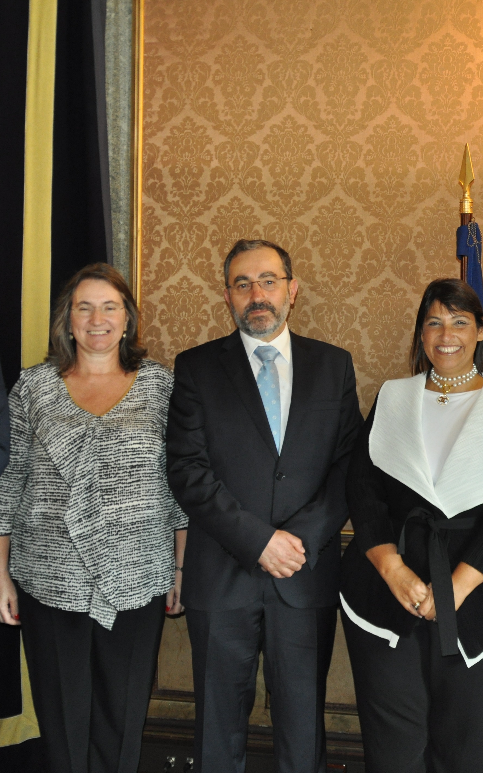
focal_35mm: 51
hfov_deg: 25.0
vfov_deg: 39.6
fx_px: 1074
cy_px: 384
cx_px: 367
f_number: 3.5
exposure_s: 1/60
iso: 800
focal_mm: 22
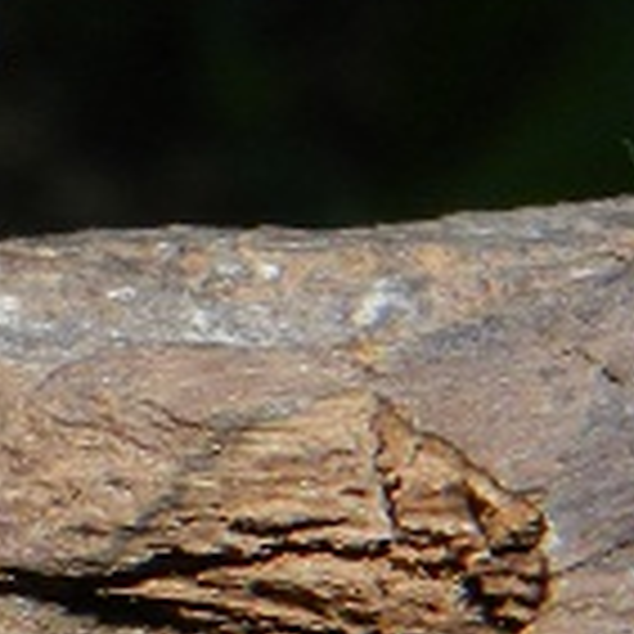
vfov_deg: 5.1
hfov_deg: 4.9
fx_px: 7066
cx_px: -1097
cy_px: -85
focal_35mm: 341
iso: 200
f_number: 8
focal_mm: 12.1
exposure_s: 1/30
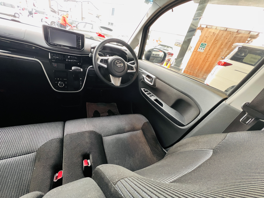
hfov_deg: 106.2
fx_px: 99
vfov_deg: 89.9
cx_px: 132
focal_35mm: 13
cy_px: 99
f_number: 1.8
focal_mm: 1.57
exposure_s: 1/88
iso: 250
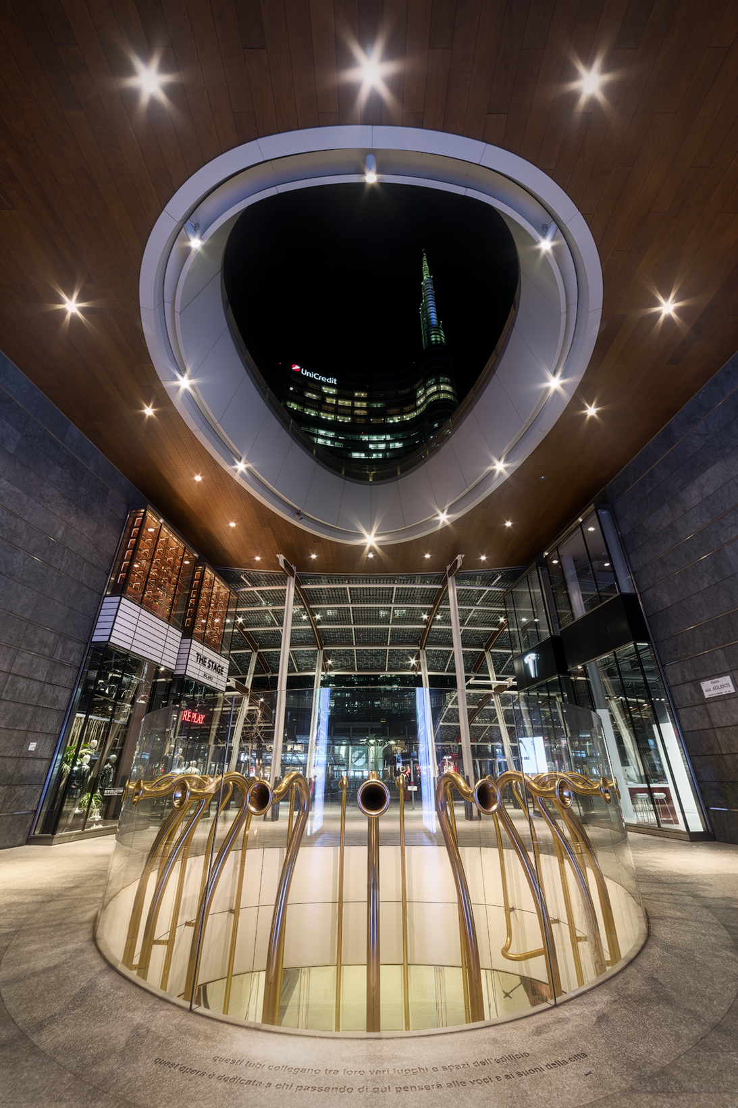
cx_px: 369
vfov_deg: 104.3
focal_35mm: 14
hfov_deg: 81.2
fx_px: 431
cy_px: 554
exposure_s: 2.5
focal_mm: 14
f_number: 11
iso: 100
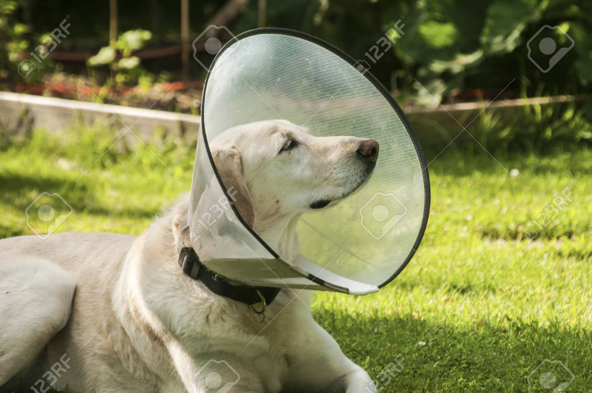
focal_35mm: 300
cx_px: 296
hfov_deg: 6.9
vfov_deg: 4.6
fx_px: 4927
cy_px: 196
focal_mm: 200
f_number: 8
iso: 200
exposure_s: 1/60
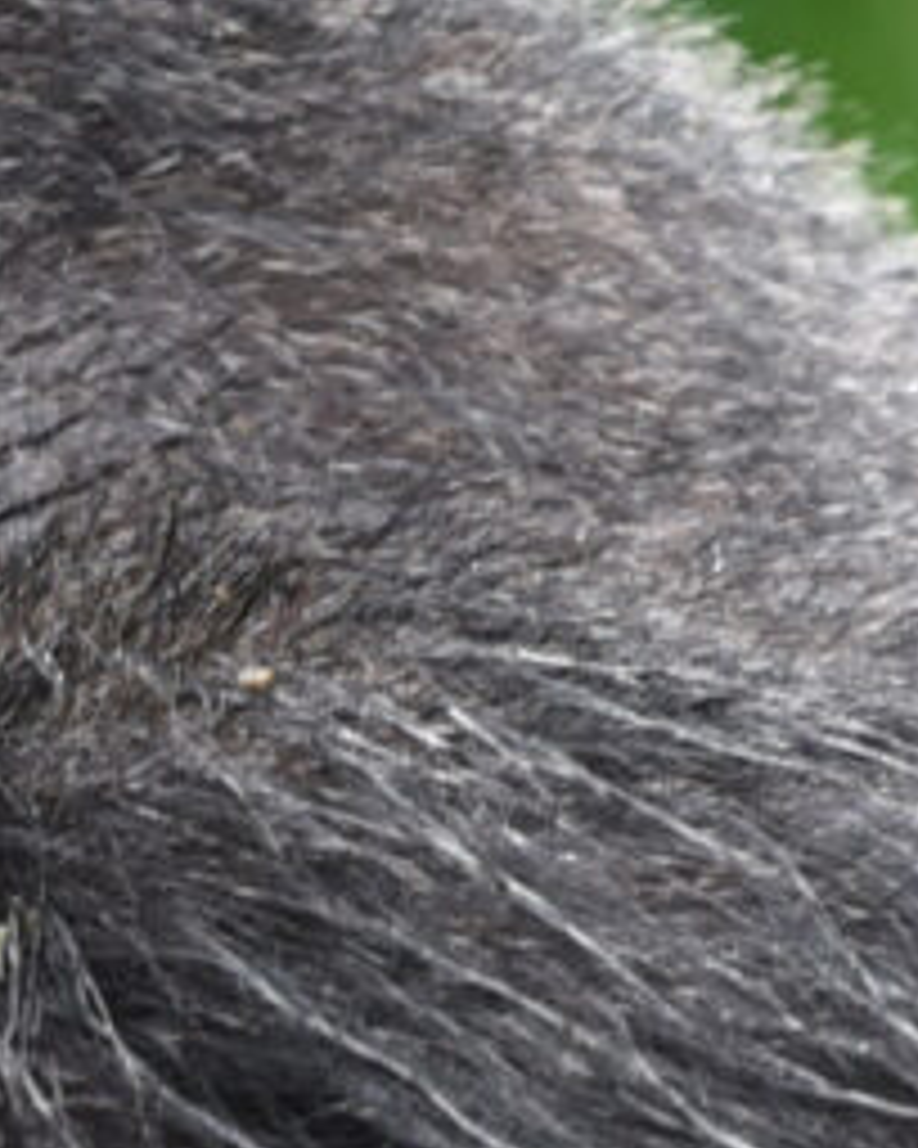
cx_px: -1094
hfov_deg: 0.8
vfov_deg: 1.0
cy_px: 1681
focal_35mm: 1883
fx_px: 63950
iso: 800
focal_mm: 200
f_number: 3.5
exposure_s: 1/400
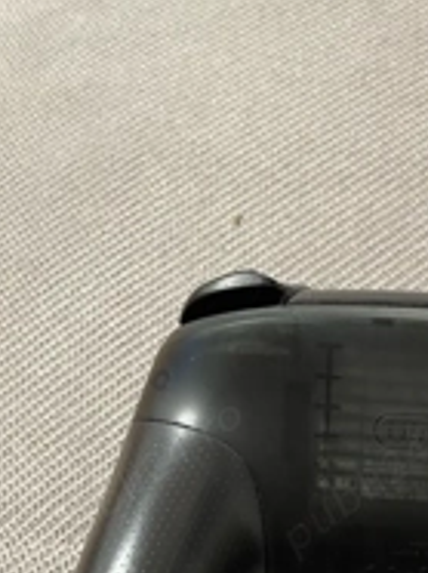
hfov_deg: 24.6
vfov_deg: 32.7
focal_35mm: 56
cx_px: 443
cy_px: 514
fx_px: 925
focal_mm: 4.2
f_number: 1.6
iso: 200
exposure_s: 1/50
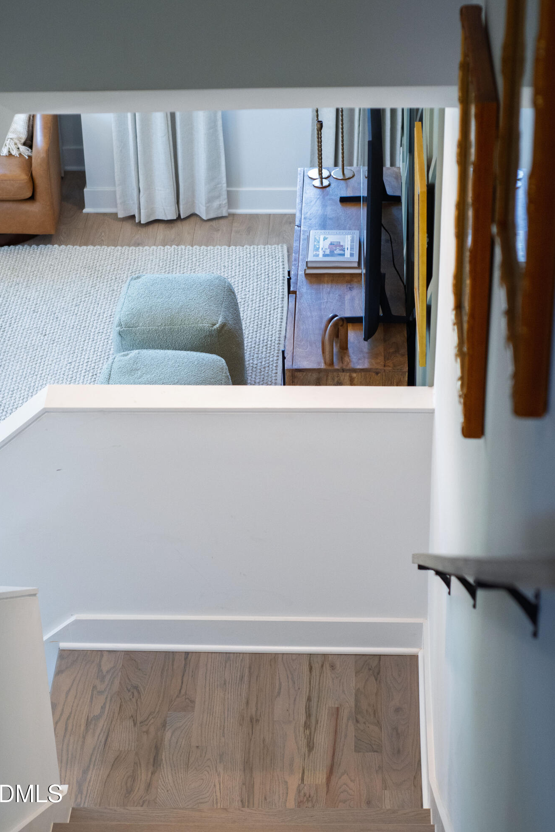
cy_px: 411
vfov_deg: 26.7
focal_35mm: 76
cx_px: 276
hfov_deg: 17.9
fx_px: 1757
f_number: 4.5
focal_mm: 50
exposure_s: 1/320
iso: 1250
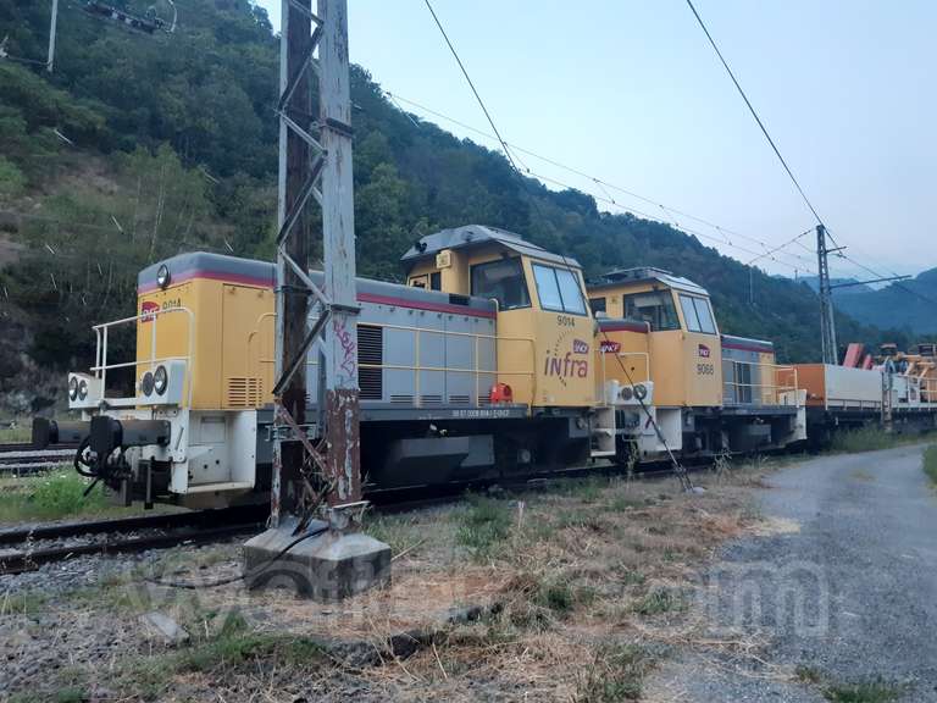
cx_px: 468
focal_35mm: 26
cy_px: 352
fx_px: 704
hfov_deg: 67.3
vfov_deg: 53.1
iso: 320
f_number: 1.7
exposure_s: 1/50
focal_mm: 3.92
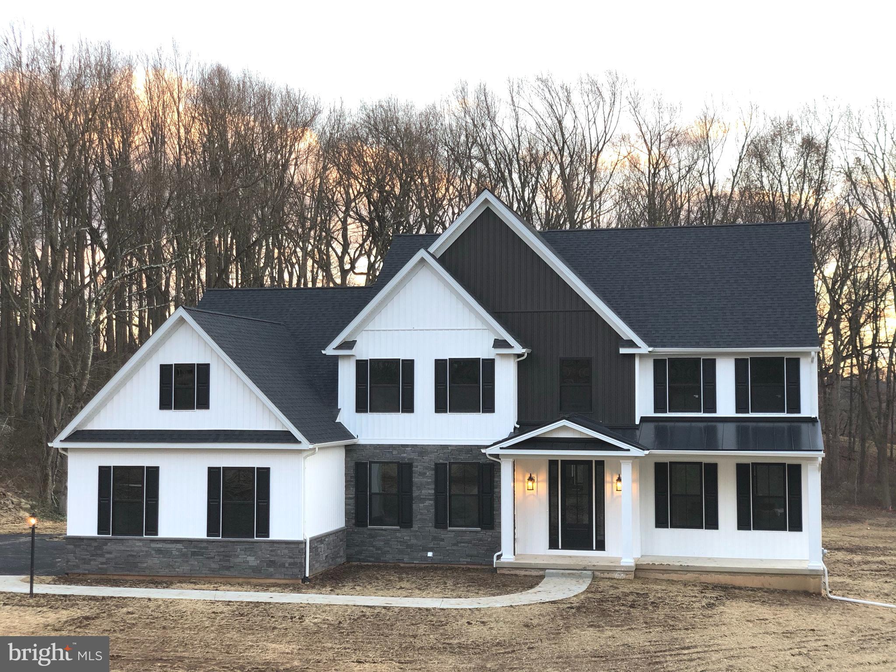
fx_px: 1346
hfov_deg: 36.8
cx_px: 448
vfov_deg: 28.0
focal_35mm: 52
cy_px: 336
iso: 25
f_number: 2.4
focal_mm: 6
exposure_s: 1/60
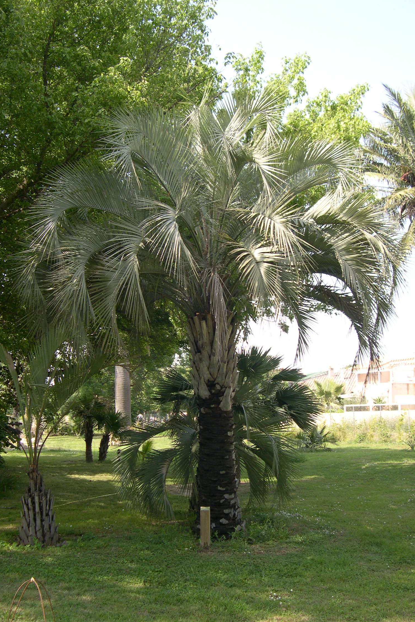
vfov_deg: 48.5
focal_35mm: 40
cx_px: 226
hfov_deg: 33.4
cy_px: 314
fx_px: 692
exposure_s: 1/401
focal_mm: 8
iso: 100
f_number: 2.8
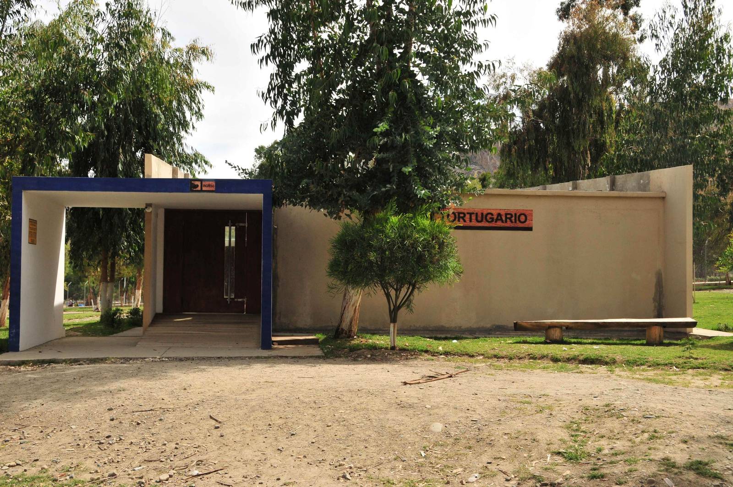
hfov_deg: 45.0
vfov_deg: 30.8
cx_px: 366
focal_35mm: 44
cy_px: 244
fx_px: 885
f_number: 9
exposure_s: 1/800
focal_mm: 29
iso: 400
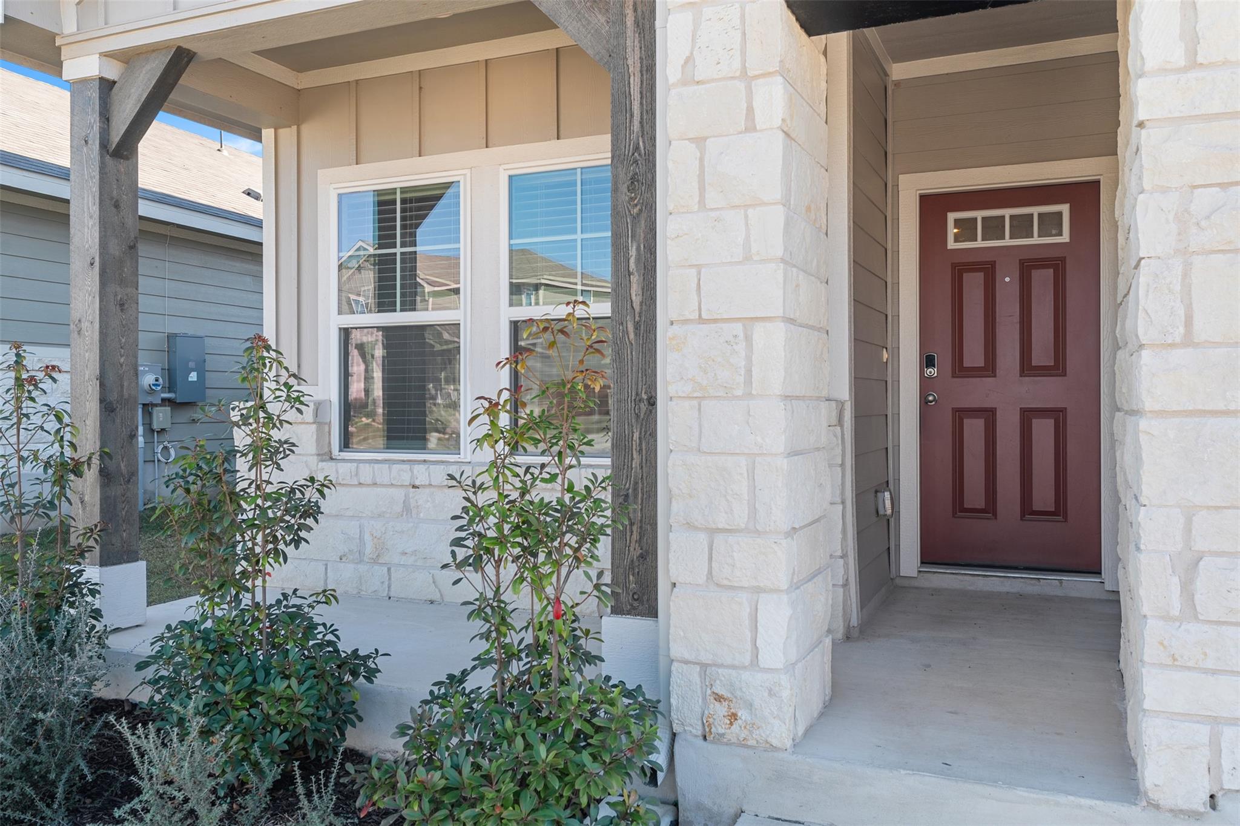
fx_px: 999
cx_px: 620
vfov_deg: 45.0
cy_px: 413
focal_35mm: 29
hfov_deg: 63.7
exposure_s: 1/30
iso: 125
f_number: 8
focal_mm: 29
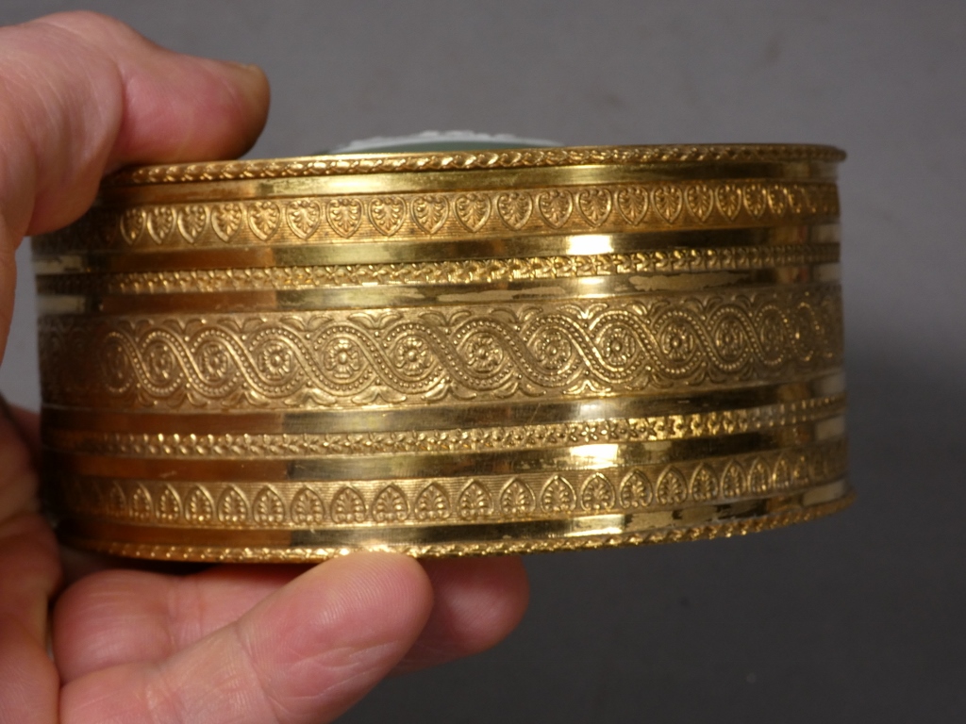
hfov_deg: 21.1
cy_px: 362
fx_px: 2595
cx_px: 483
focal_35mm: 93
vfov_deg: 15.9
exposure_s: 1/125
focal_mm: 16.6
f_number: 4.7
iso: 125
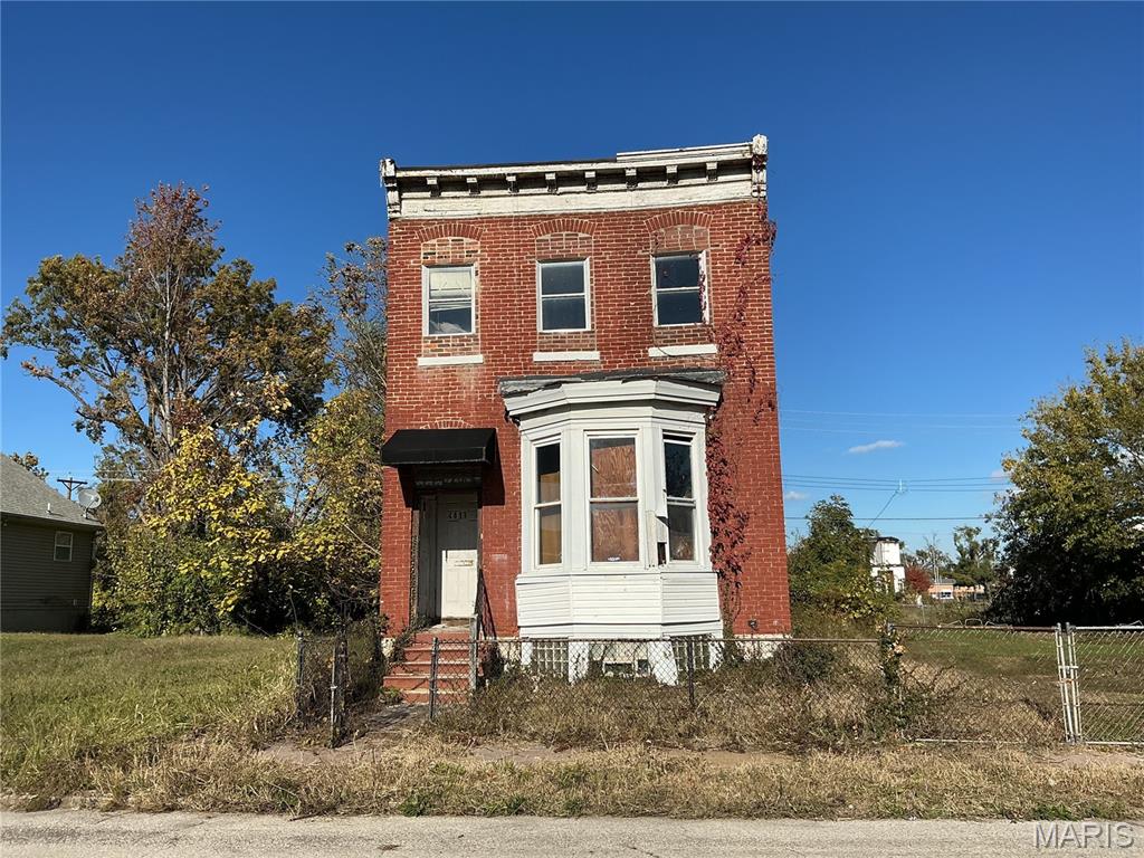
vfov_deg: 48.2
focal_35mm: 29
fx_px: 958
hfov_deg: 61.7
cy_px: 429
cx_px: 572
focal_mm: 3
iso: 25
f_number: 1.8
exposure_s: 1/3125
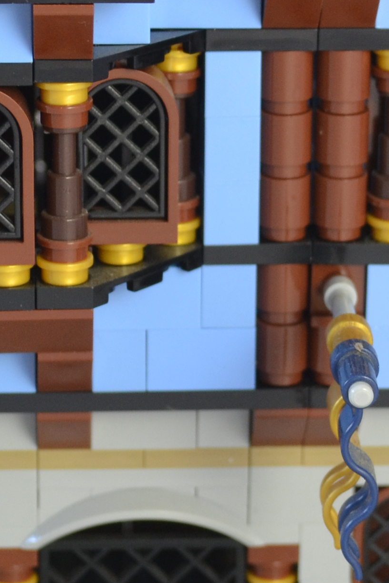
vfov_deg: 12.5
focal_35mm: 164
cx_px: 259
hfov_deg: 8.4
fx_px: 2657
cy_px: 140
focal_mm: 29
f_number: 4.5
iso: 400
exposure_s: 1/25
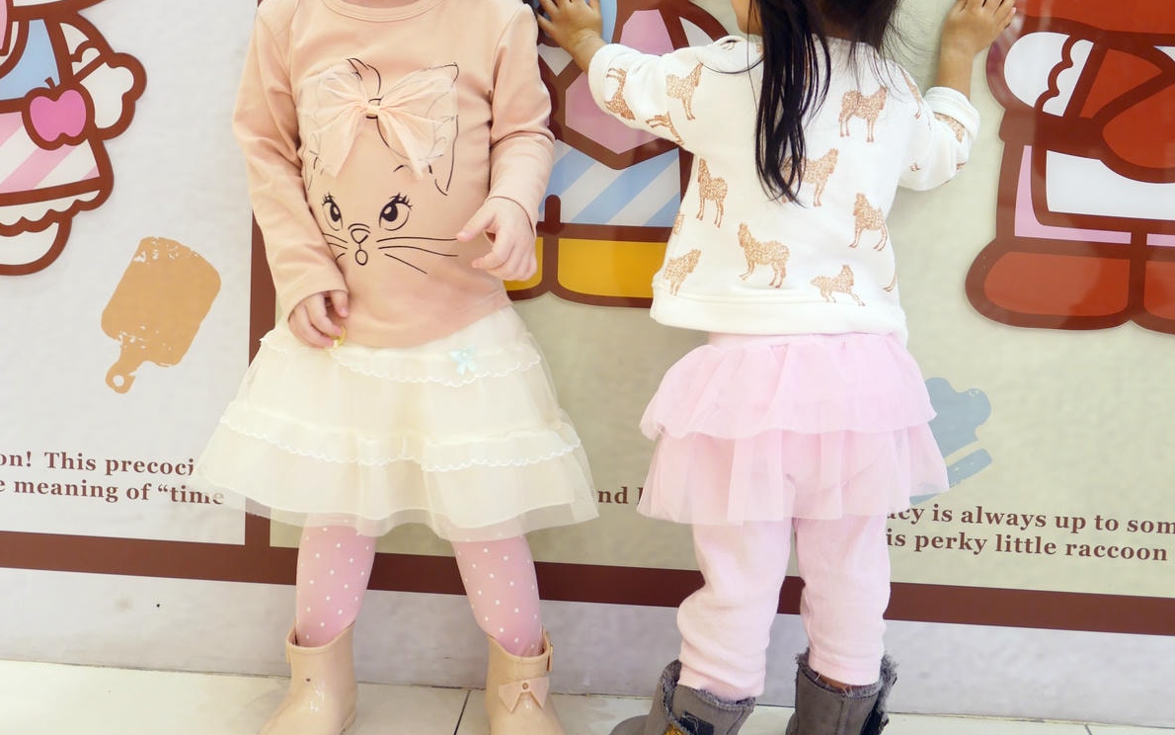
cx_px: 586
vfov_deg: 22.5
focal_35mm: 57
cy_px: 172
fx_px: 1825
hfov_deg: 35.7
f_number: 1.7
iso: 200
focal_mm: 20
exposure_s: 1/60
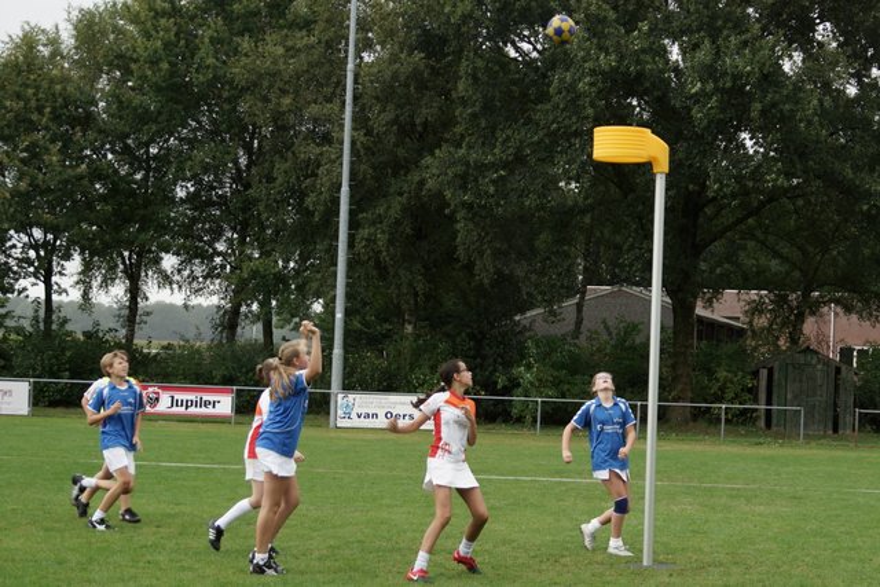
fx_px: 1284
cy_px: 294
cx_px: 440
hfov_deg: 37.8
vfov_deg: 25.8
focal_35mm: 52
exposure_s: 1/250
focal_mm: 35
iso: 100
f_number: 2.8
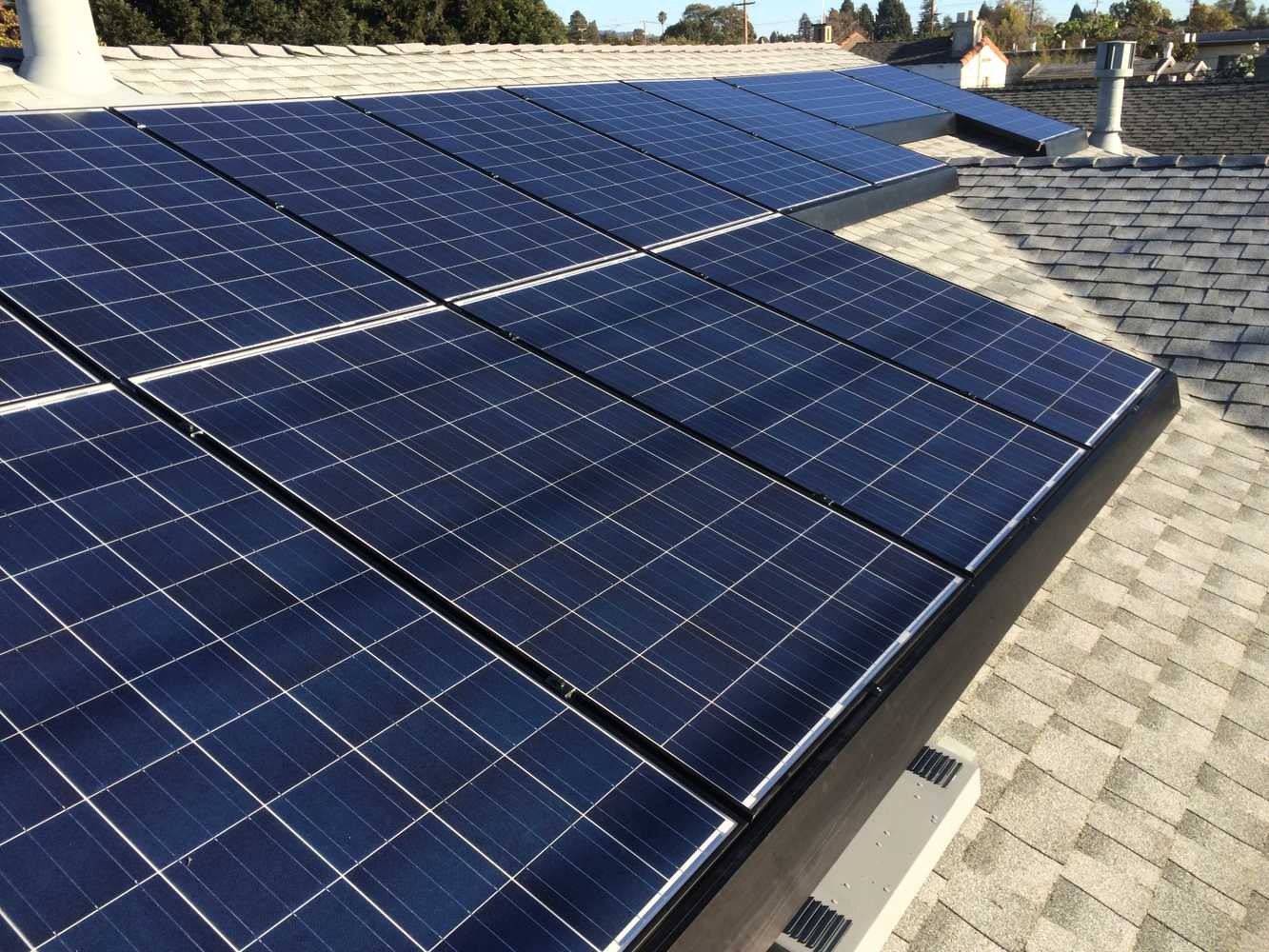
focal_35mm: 29
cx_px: 634
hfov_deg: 61.7
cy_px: 476
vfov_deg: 48.2
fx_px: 1063
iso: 32
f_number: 2.2
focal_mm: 4.15
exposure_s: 1/1026
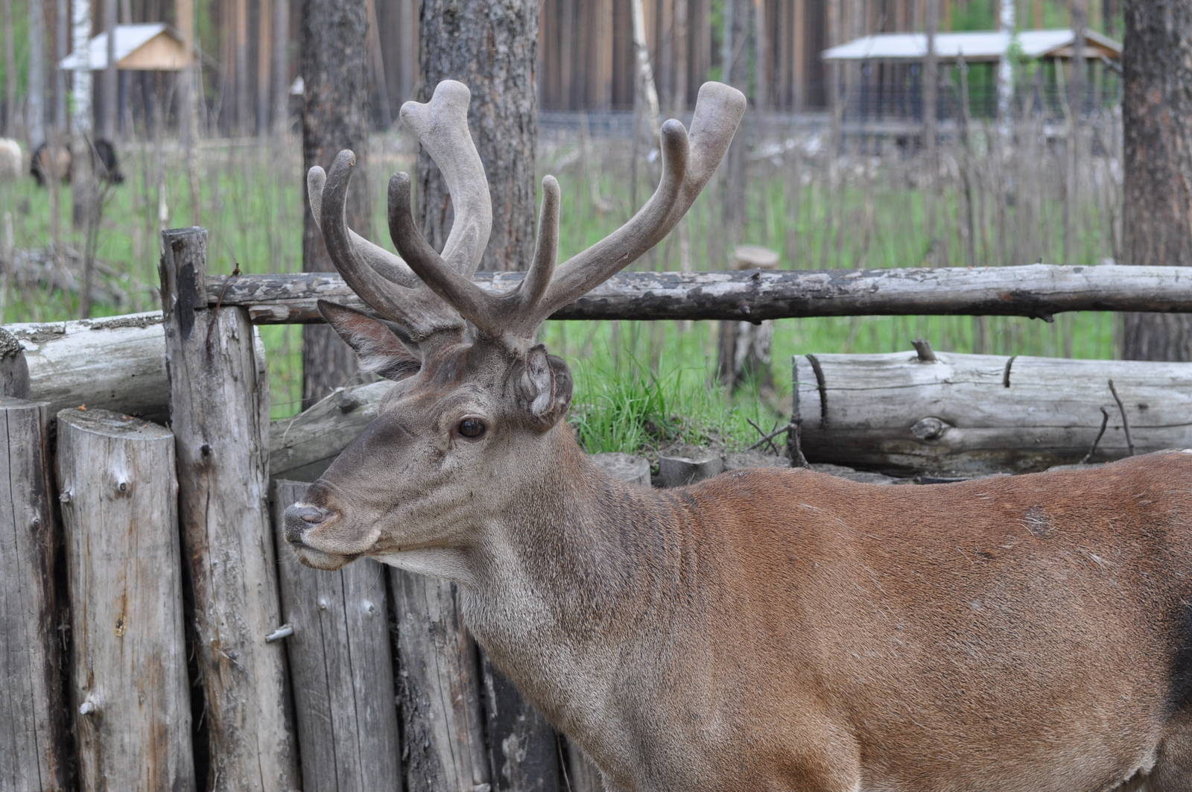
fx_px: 3473
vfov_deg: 13.0
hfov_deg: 19.5
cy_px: 396
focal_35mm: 105
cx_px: 596
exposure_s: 1/320
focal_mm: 70
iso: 400
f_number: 4.5
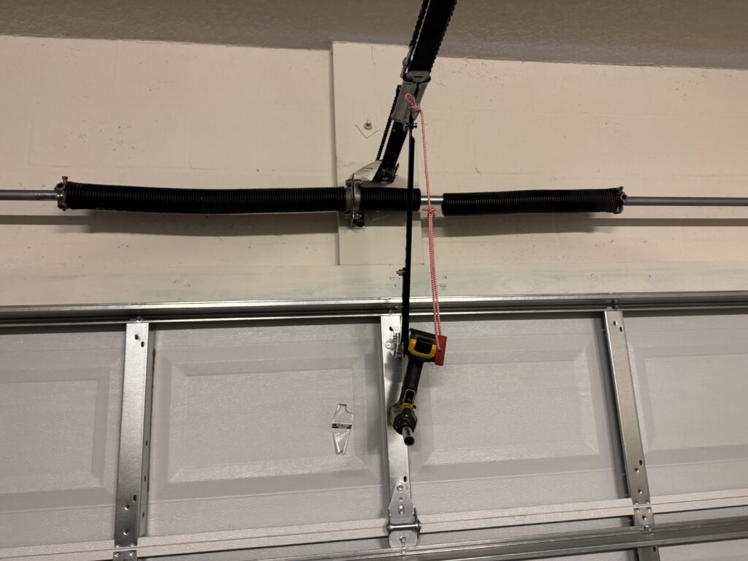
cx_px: 374
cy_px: 280
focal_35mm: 24
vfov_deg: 56.8
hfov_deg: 71.6
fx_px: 519
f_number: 1.78
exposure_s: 1/60
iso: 400
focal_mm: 6.76
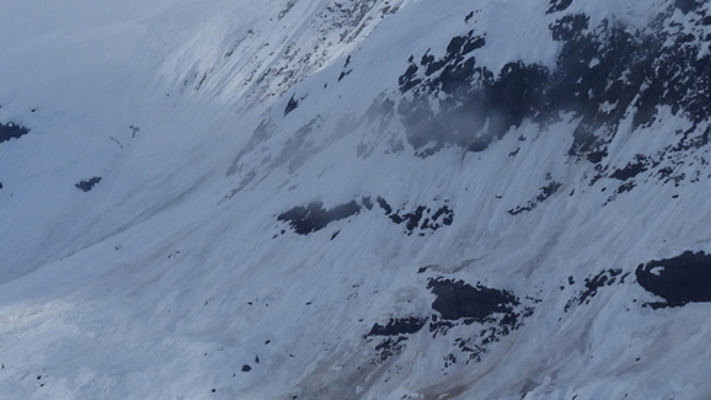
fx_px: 8069
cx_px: 38
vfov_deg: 2.8
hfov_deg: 5.0
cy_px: 243
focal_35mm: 428
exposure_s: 1/2000
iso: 100
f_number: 5.6
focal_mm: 26.8
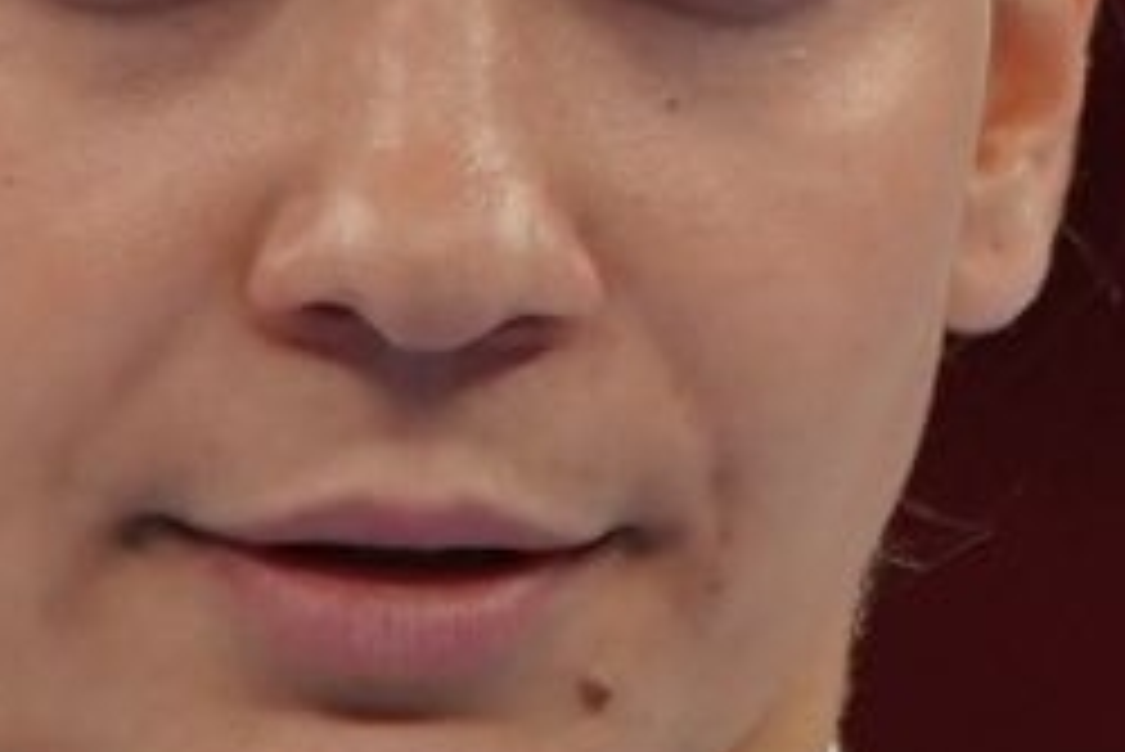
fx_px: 134885
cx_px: 284
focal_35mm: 4314
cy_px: 279
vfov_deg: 0.3
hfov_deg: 0.5
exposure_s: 1/500
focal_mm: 400
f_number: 5.6
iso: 800
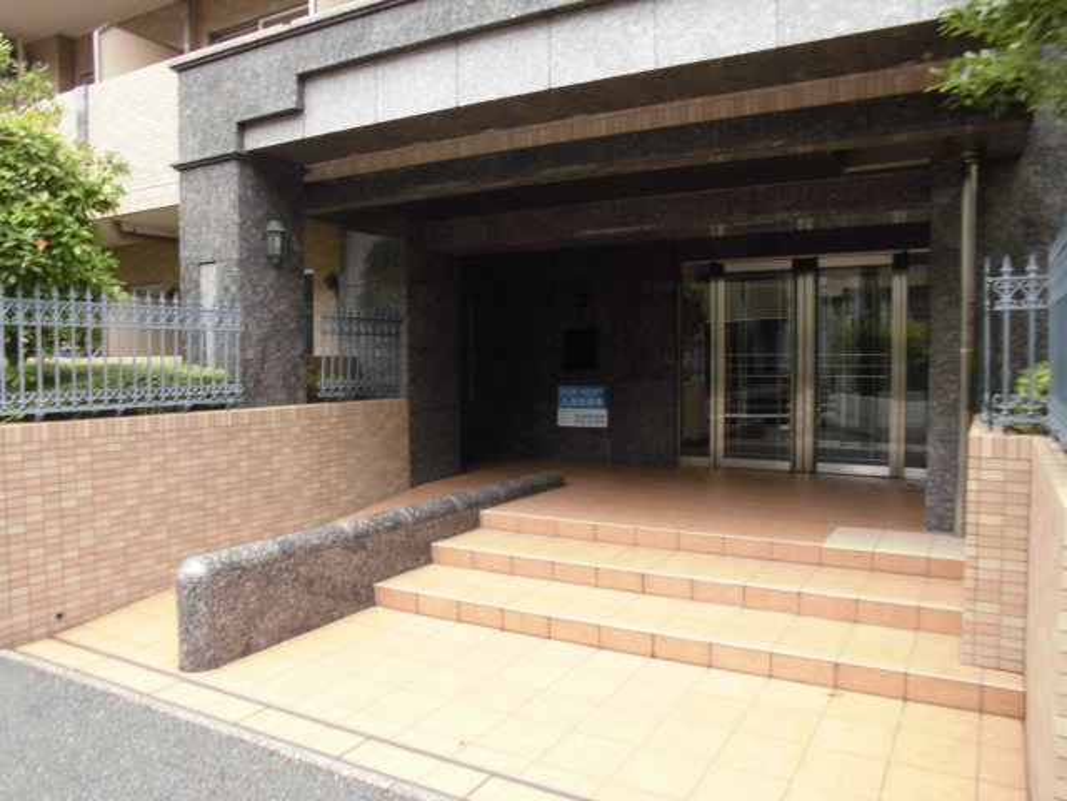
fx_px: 801
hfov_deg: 67.3
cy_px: 400
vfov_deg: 53.1
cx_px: 534
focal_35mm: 26
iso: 100
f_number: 3.5
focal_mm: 4.6
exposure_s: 1/100
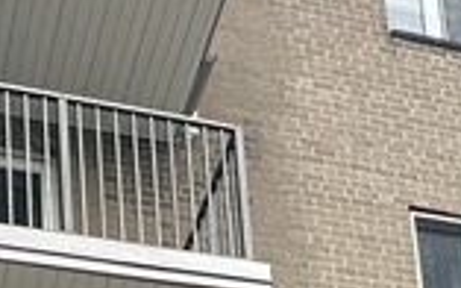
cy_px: 908
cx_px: 126
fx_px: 1218
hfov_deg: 21.3
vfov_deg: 9.7
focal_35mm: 97
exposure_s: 1/481
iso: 40
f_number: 2.2
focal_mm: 2.22
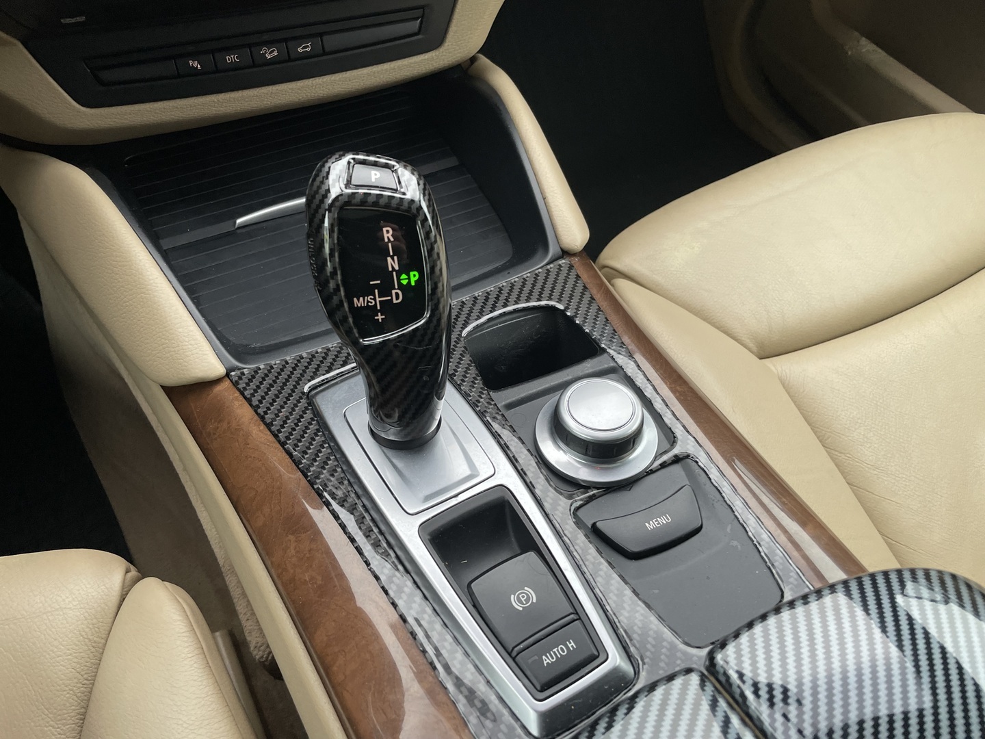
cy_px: 370
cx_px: 492
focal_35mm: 26
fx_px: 740
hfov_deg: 67.3
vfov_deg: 53.1
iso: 100
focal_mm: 4.2
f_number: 1.6
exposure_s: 1/121
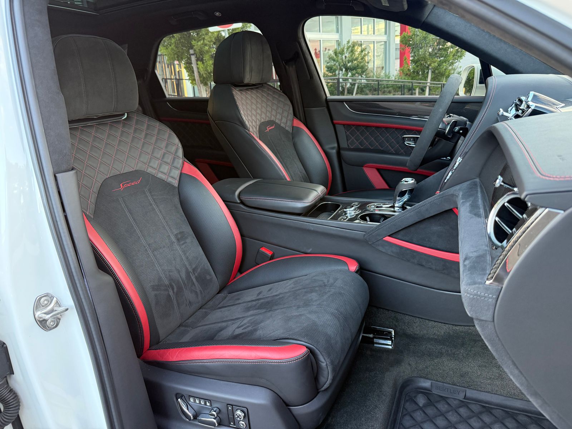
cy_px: 214
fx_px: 397
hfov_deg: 71.6
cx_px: 286
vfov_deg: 56.8
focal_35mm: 24
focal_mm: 6.76
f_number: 1.78
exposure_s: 1/64
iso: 200
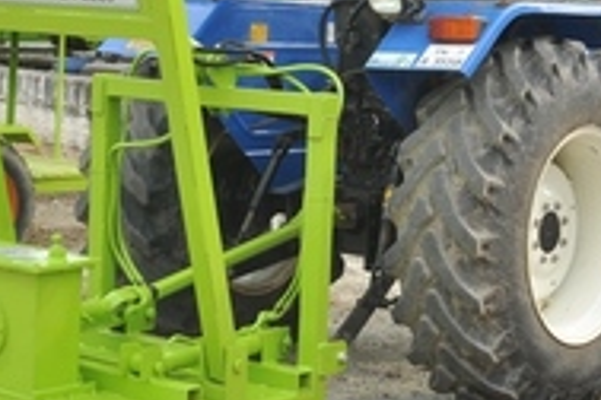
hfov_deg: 18.4
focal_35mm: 111
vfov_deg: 12.3
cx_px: 270
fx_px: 1853
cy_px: 63
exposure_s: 1/125
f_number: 9
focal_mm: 28
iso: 320
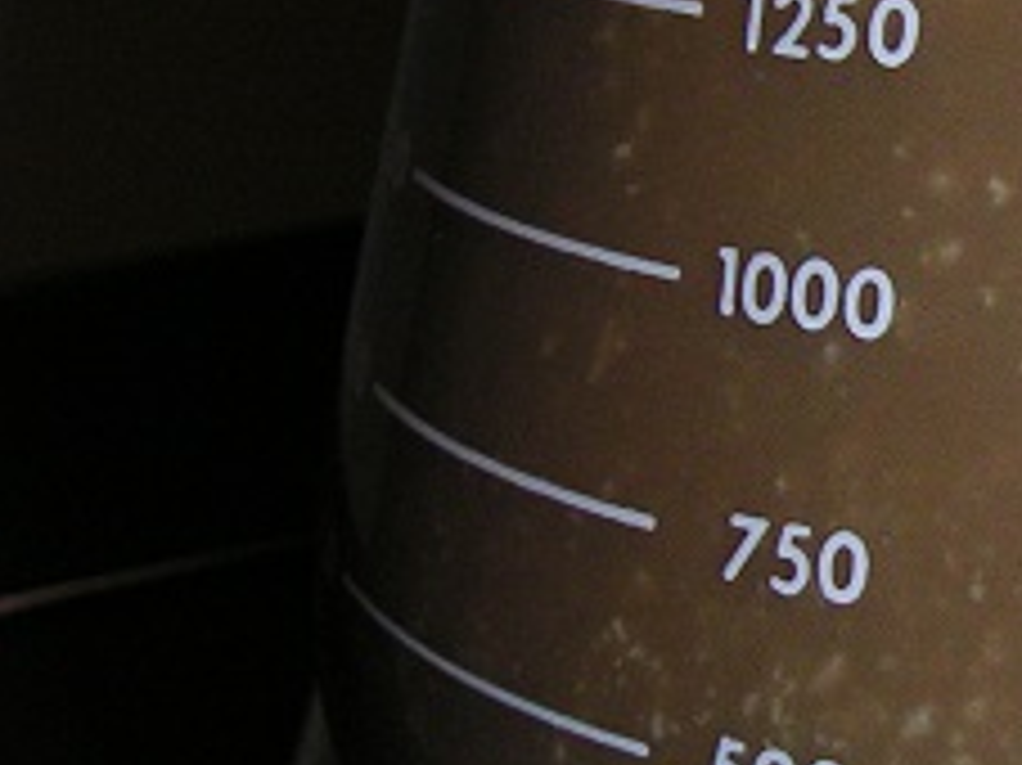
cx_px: 1436
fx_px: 3157
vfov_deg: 13.6
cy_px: -50
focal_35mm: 107
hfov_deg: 17.0
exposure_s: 1/45
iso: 160
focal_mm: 6
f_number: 6.7
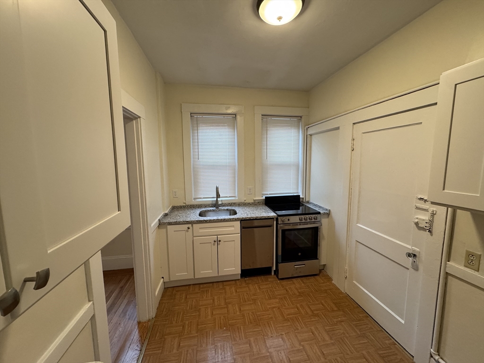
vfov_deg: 85.7
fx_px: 196
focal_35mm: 14
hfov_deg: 102.1
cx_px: 242
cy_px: 182
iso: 250
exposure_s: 1/120
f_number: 2.2
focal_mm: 2.22
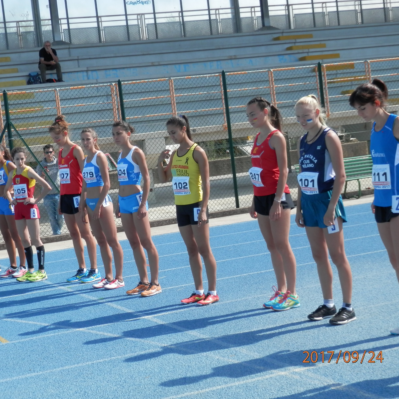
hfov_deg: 24.3
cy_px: 199
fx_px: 926
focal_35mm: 71
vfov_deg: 24.3
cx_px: 149
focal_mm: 10.8
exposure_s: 1/400
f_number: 4.2
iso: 80
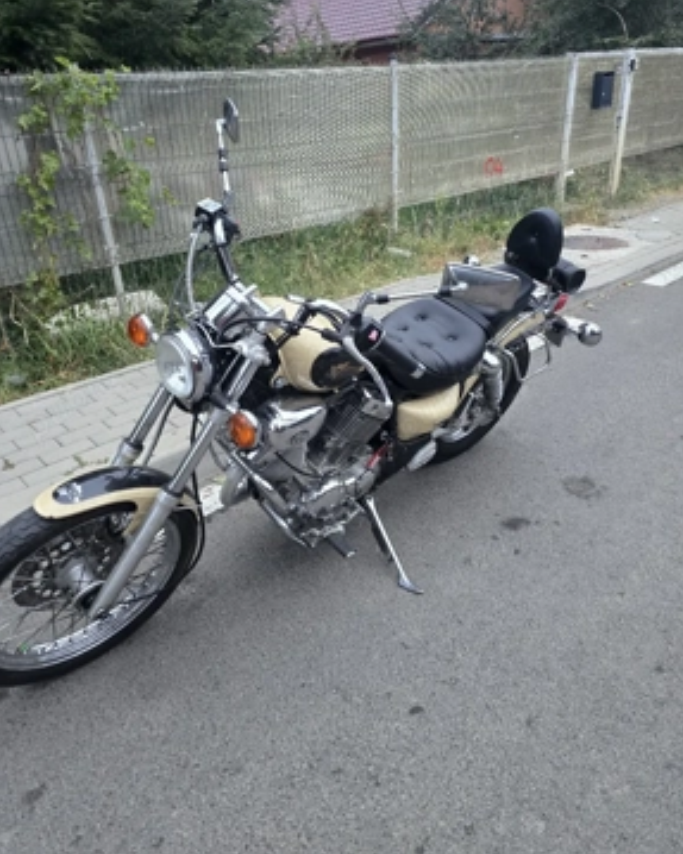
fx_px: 632
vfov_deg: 68.1
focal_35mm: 25
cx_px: 336
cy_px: 409
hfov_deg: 56.8
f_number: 1.7
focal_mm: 6.3
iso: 640
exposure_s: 1/60.2
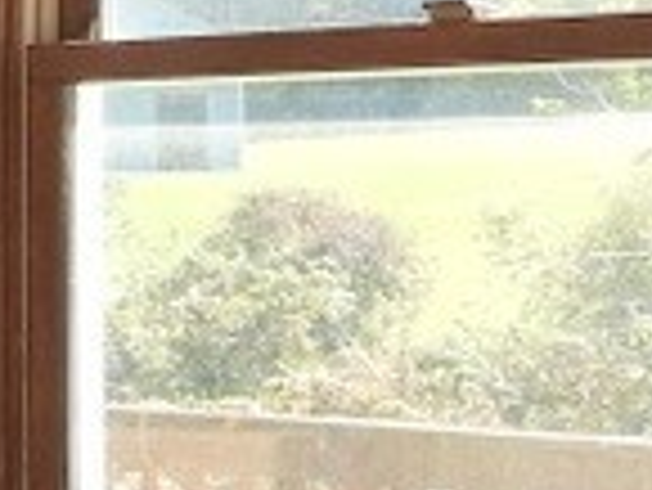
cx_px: -917
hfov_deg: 10.2
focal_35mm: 169
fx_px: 3186
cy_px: 144
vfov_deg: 8.8
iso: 100
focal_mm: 4.3
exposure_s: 1/200
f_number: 3.3
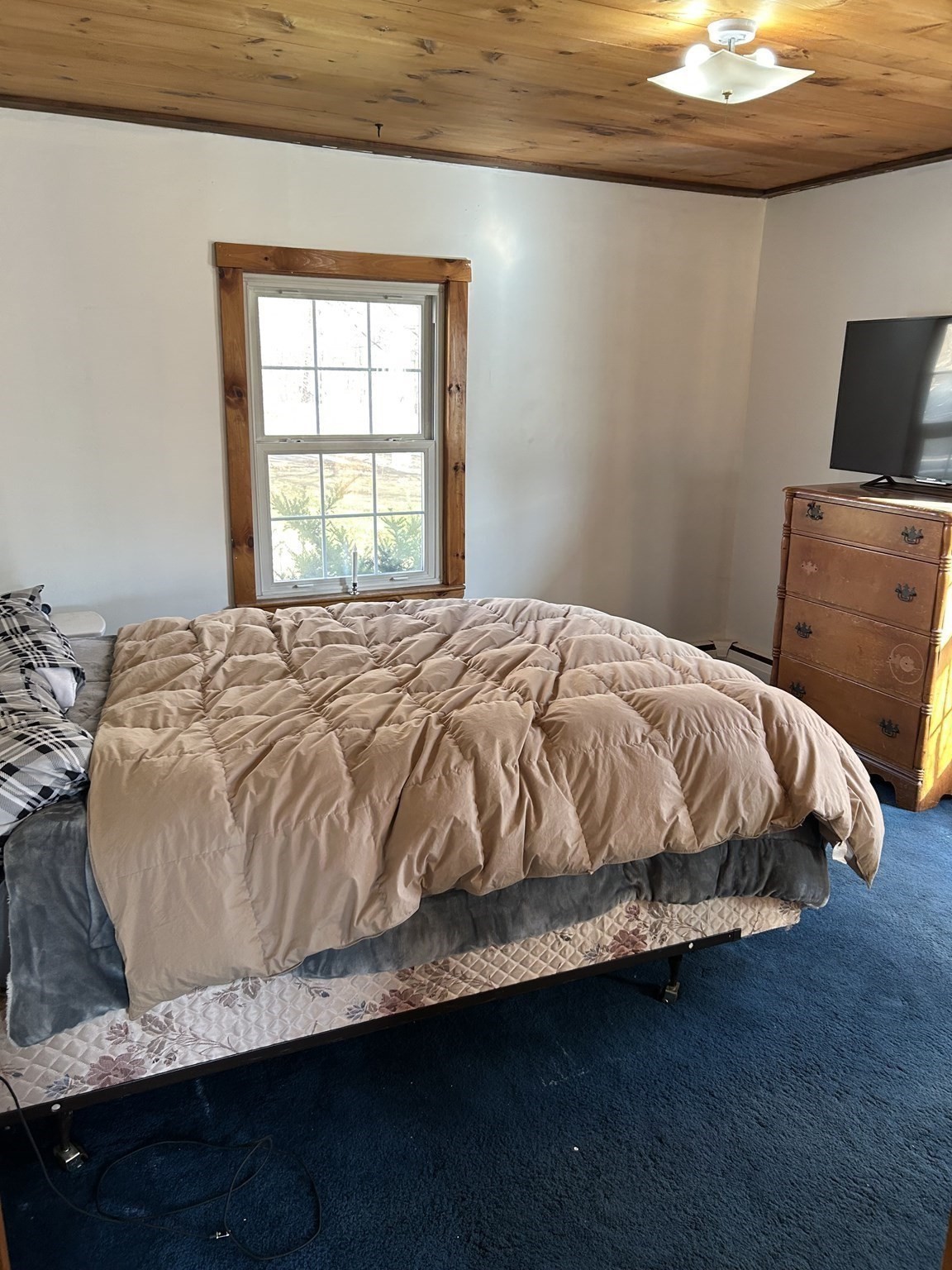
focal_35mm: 26
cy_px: 635
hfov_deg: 53.1
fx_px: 953
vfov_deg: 67.3
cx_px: 476
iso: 100
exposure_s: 1/60
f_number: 1.5
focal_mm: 5.7
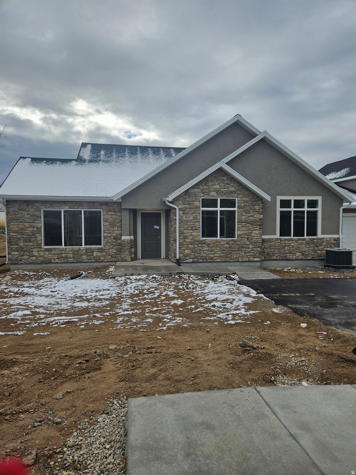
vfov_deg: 73.9
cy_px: 238
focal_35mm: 23
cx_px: 178
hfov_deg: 58.9
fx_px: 315
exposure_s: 1/2450
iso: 25
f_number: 1.8
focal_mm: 5.4
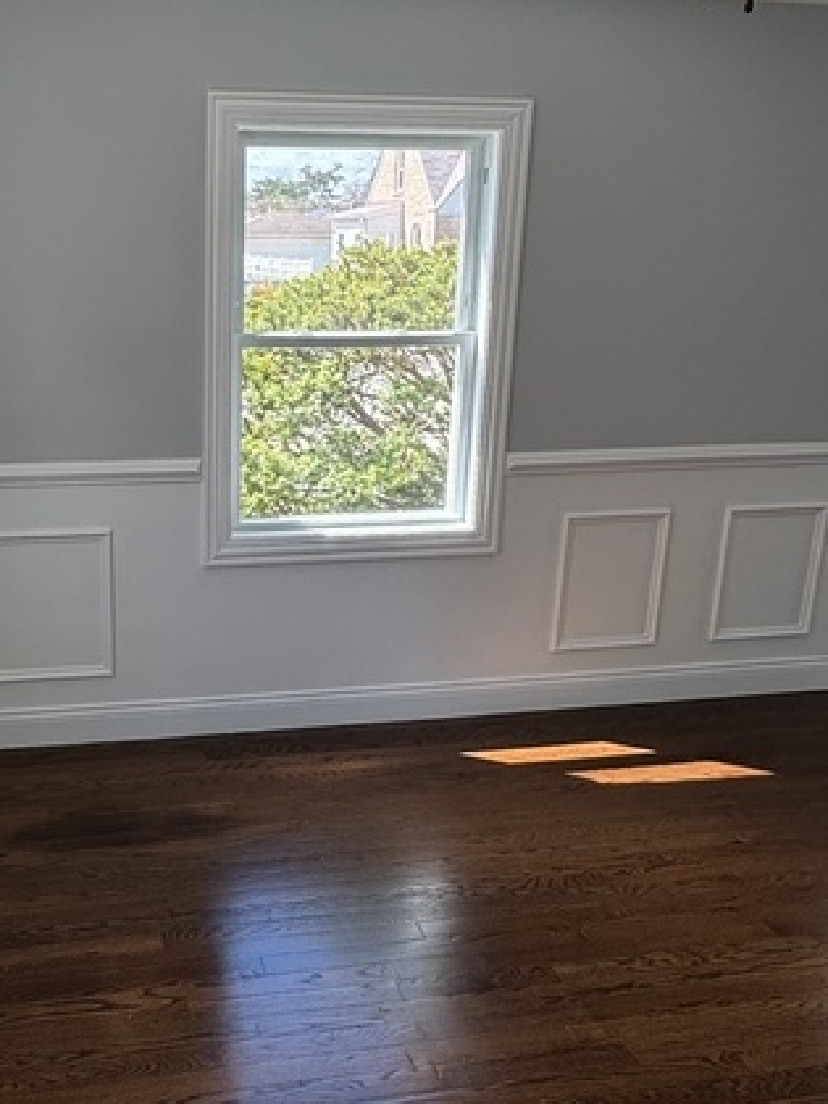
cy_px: 552
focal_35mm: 36
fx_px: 1148
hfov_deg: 38.5
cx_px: 192
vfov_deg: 51.4
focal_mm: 2.22
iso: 40
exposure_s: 1/118
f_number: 2.2
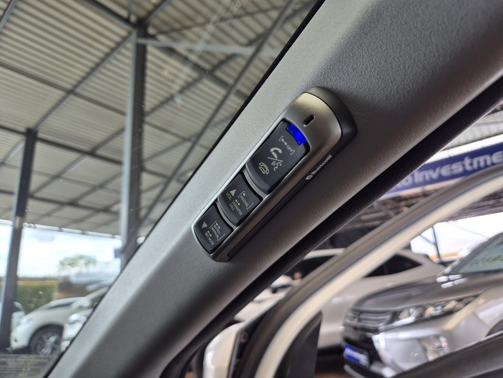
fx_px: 334
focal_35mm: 23
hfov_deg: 73.9
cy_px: 189
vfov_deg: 58.9
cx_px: 252
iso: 40
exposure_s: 1/180
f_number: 1.8
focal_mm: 5.4
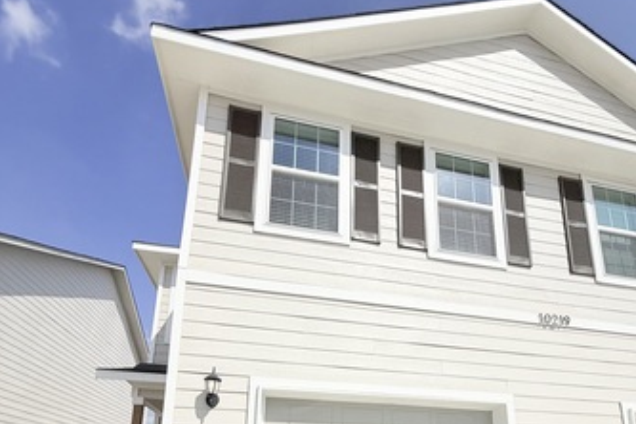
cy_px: 407
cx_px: 340
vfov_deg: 50.3
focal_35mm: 21
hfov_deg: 81.1
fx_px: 371
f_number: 2.2
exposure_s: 1/7634
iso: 40
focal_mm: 2.22
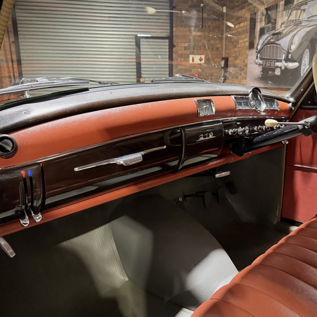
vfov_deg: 55.6
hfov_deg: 55.6
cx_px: 171
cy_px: 159
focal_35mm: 29
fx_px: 300
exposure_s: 1/33
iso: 640
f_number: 1.78
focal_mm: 6.76
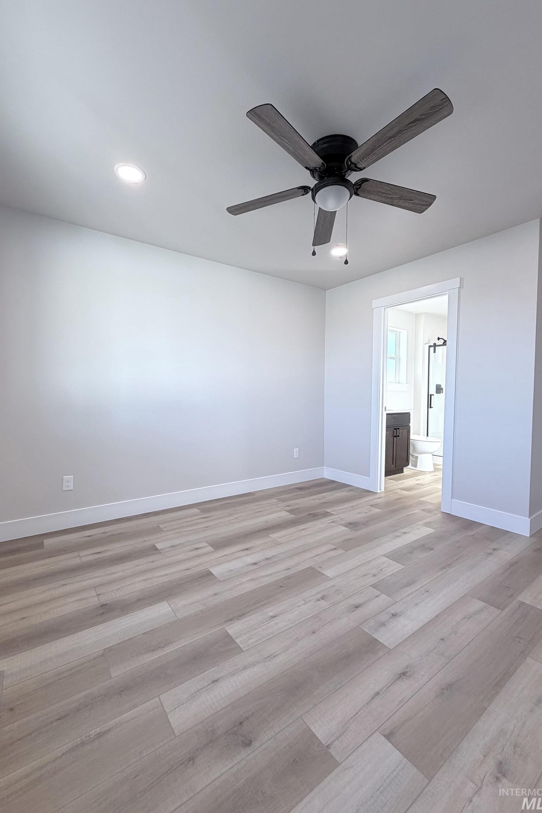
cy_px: 411
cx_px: 269
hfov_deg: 77.3
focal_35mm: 15
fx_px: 339
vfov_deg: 100.4
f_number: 2.2
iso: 100
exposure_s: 1/120
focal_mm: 2.22
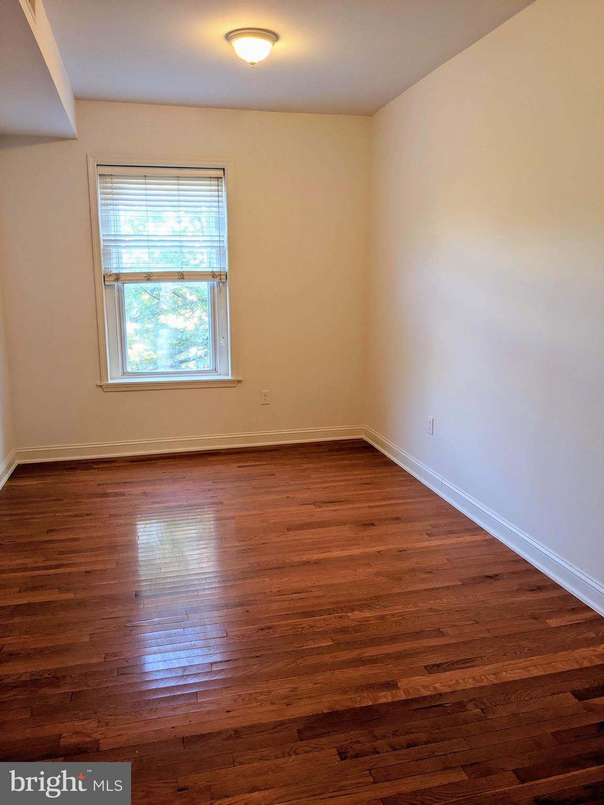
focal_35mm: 27
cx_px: 302
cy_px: 402
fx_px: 628
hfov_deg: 51.4
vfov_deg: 65.3
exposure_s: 1/60
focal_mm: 4.38
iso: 58
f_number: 1.73
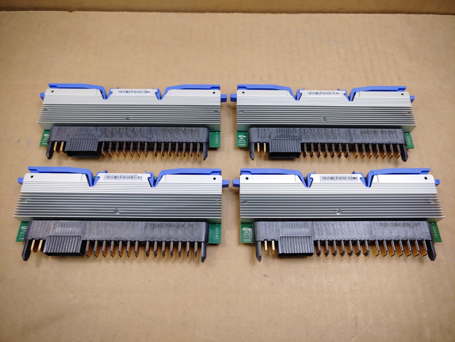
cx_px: 228
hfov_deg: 67.3
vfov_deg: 53.1
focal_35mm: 26
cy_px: 171
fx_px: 342
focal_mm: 4.36
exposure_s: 1/163
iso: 50
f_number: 1.8
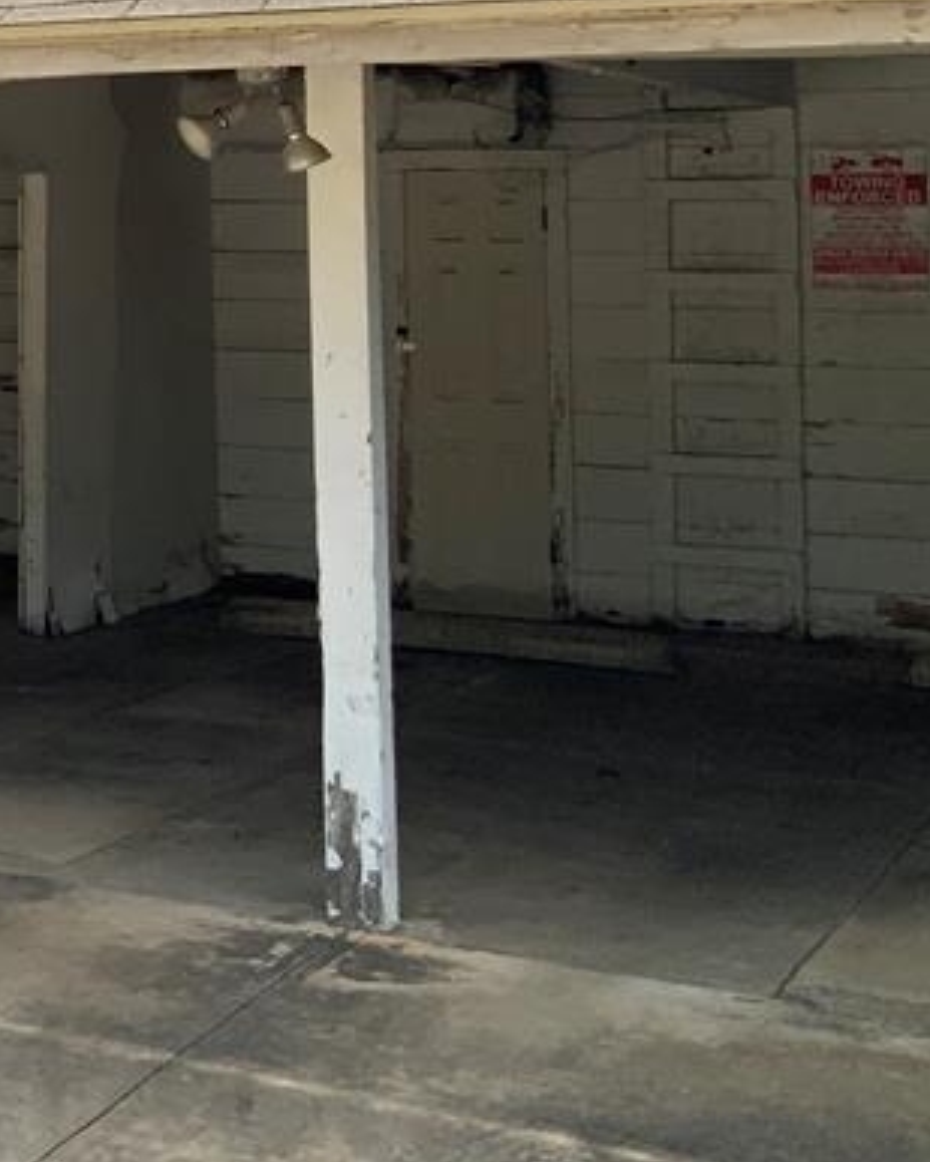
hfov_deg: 18.6
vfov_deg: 24.5
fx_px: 2579
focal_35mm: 75
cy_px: 57
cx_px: -367
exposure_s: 1/1076
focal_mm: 3
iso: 16
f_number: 1.8
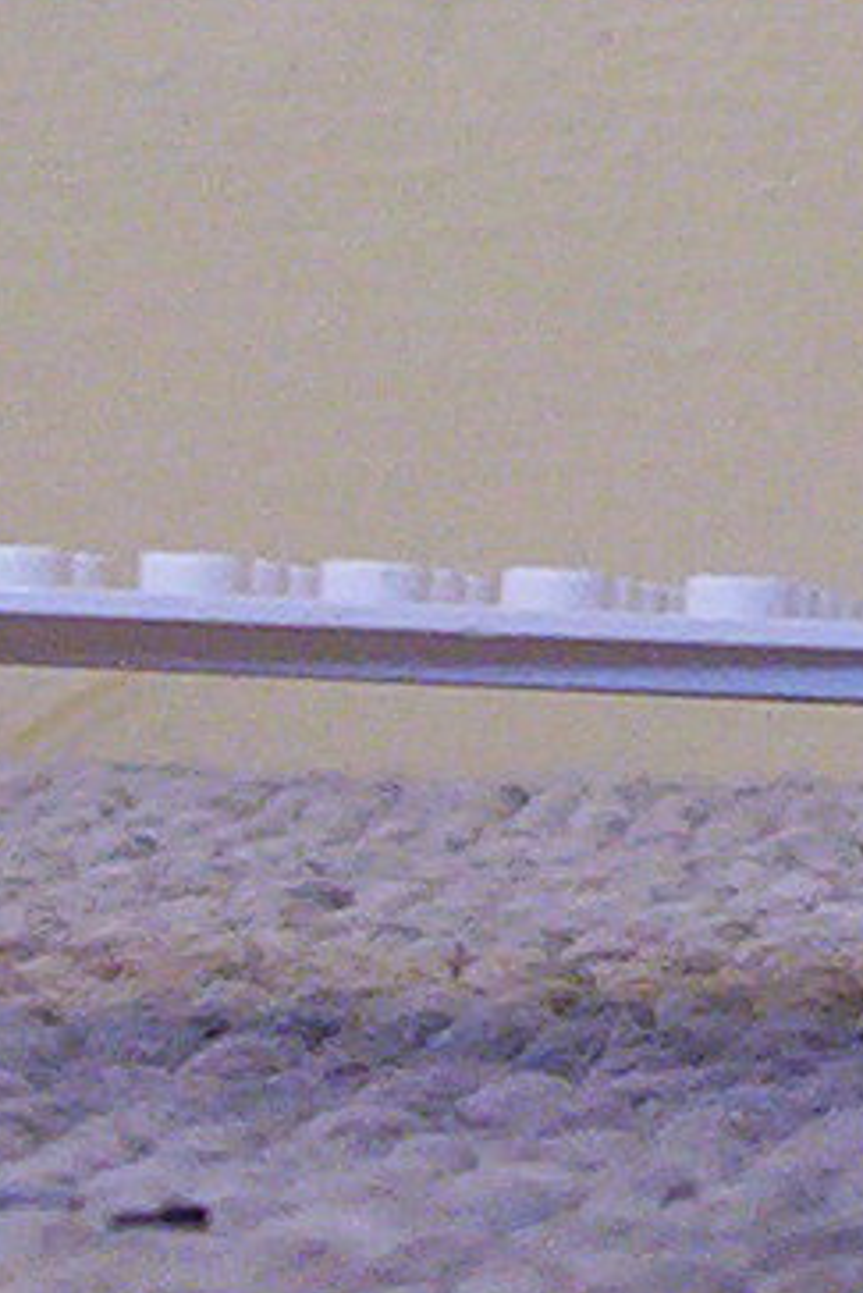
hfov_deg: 6.7
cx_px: 1619
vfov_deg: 10.2
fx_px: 7220
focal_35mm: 201
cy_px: 345
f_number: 2.73
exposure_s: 1/14.9
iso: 200
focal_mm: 5.77
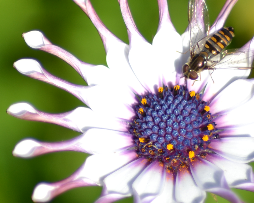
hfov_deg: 2.5
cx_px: 217
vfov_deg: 2.0
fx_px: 5917
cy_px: 86
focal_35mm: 787
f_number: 5.6
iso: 100
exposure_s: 1/320
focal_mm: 300
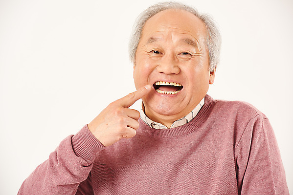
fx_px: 1628
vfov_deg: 6.9
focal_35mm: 200
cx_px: 146
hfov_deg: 10.3
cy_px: 98
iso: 100
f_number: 8
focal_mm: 200
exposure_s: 1/125
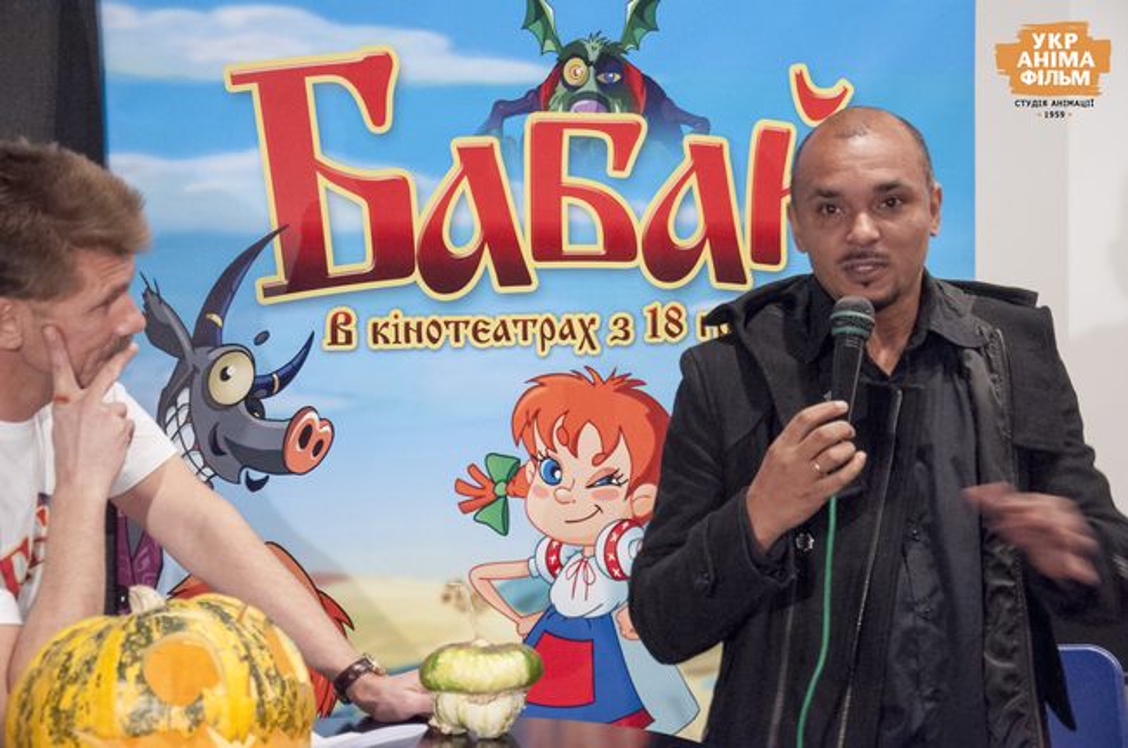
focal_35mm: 78
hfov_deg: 26.0
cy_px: 374
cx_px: 564
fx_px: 2440
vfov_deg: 17.4
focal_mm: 52
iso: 3200
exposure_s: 1/30
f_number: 5
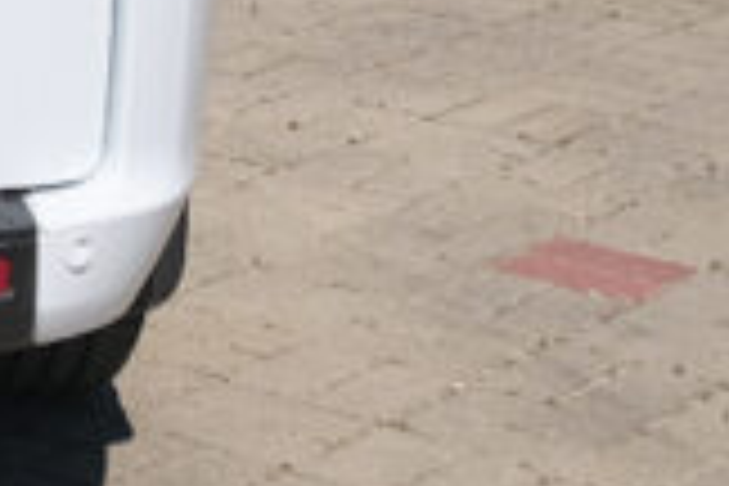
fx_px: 3321
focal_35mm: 164
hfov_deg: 11.3
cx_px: -742
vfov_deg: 8.0
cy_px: -479
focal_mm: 17.5
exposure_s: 1/500
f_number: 10
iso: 160
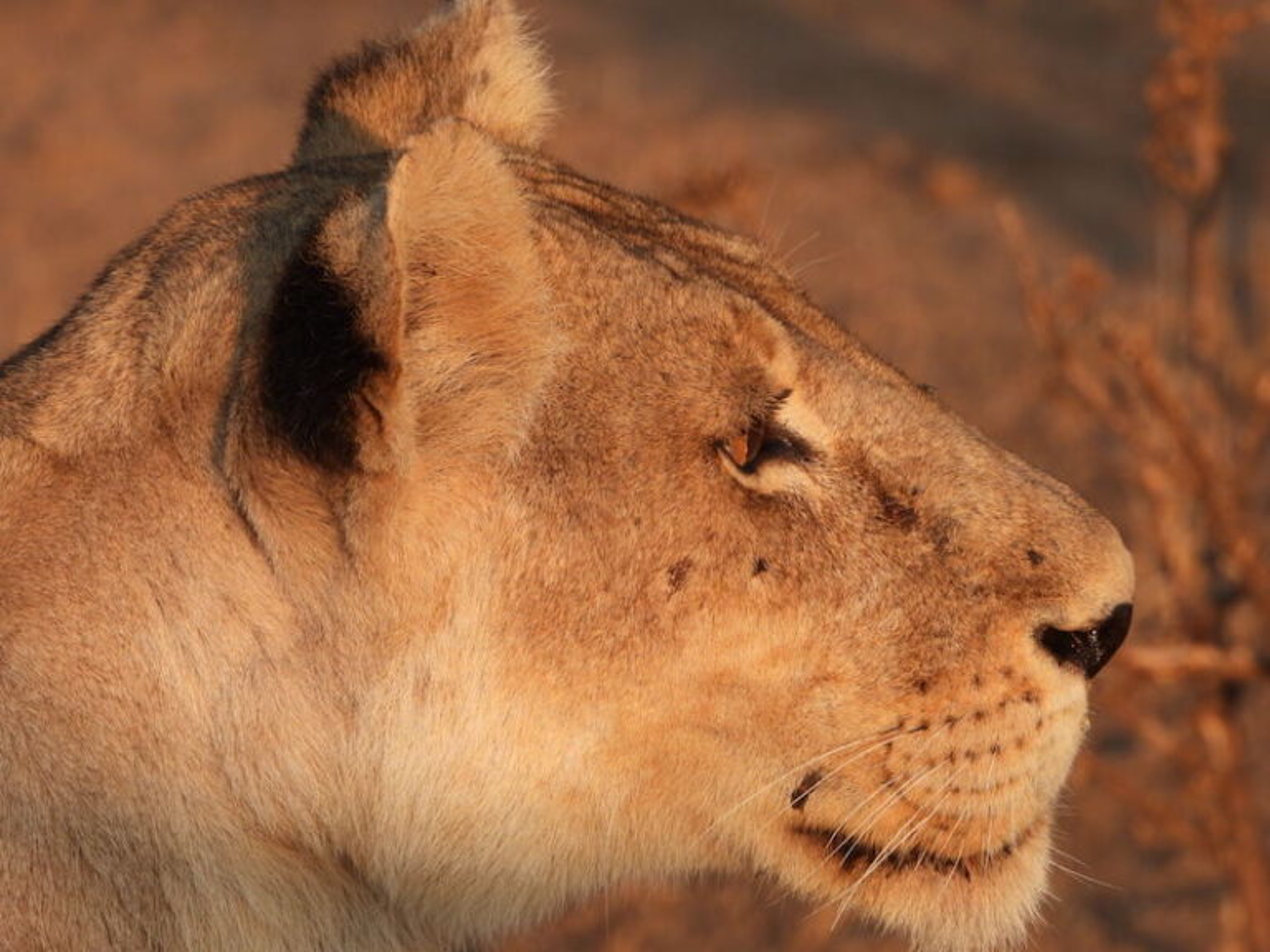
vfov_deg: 2.8
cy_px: 476
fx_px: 19555
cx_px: 635
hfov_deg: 3.7
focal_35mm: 533
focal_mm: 95.8
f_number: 5
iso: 100
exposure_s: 1/250
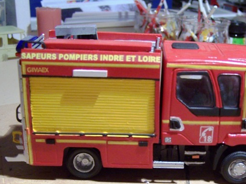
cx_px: 185
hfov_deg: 31.6
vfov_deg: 24.3
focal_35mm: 60
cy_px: 126
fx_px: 426
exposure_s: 1/20
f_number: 2.8
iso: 140
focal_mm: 6.3
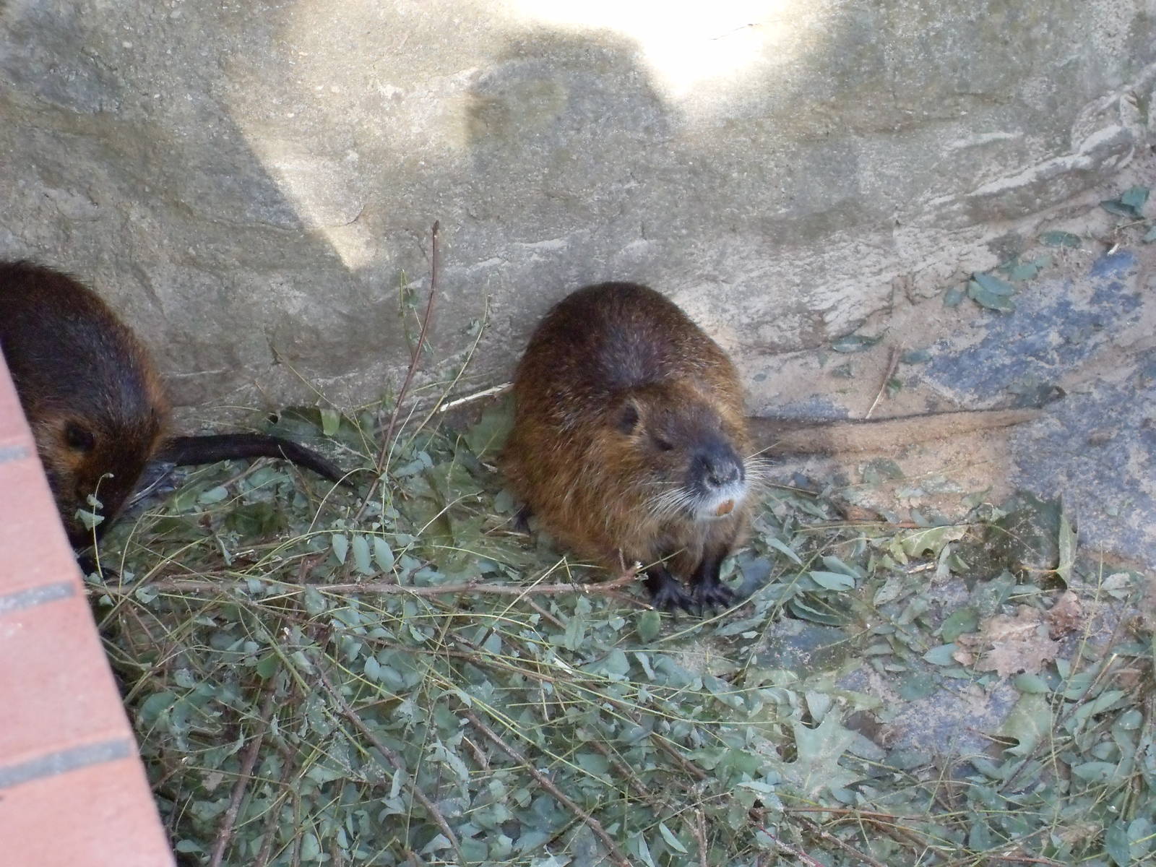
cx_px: 578
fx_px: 3707
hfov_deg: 17.7
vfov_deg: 13.3
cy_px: 434
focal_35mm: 111
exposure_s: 1/90
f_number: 5.2
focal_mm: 18.1
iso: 400
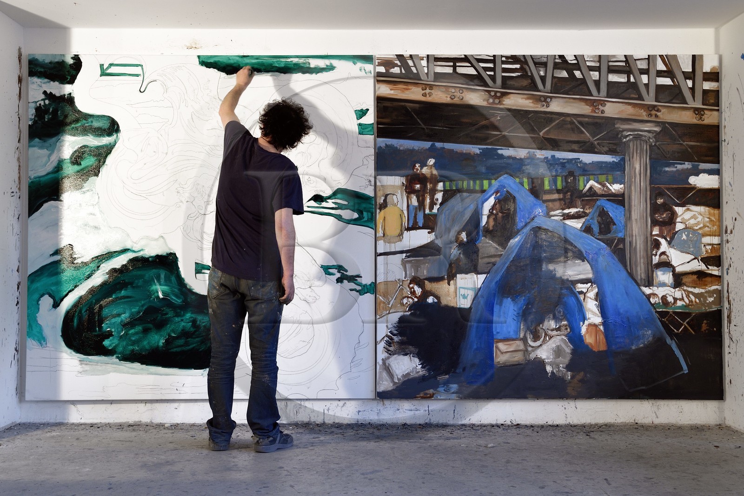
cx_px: 372
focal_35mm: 36
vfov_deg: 36.9
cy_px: 248
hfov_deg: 53.1
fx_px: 744
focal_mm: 36
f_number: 7.1
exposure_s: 1/50
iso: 800
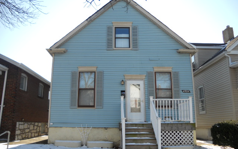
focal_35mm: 29
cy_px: 87
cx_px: 119
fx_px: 188
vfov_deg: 43.0
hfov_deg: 64.6
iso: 80
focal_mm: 4.9
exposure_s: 1/400
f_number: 3.2
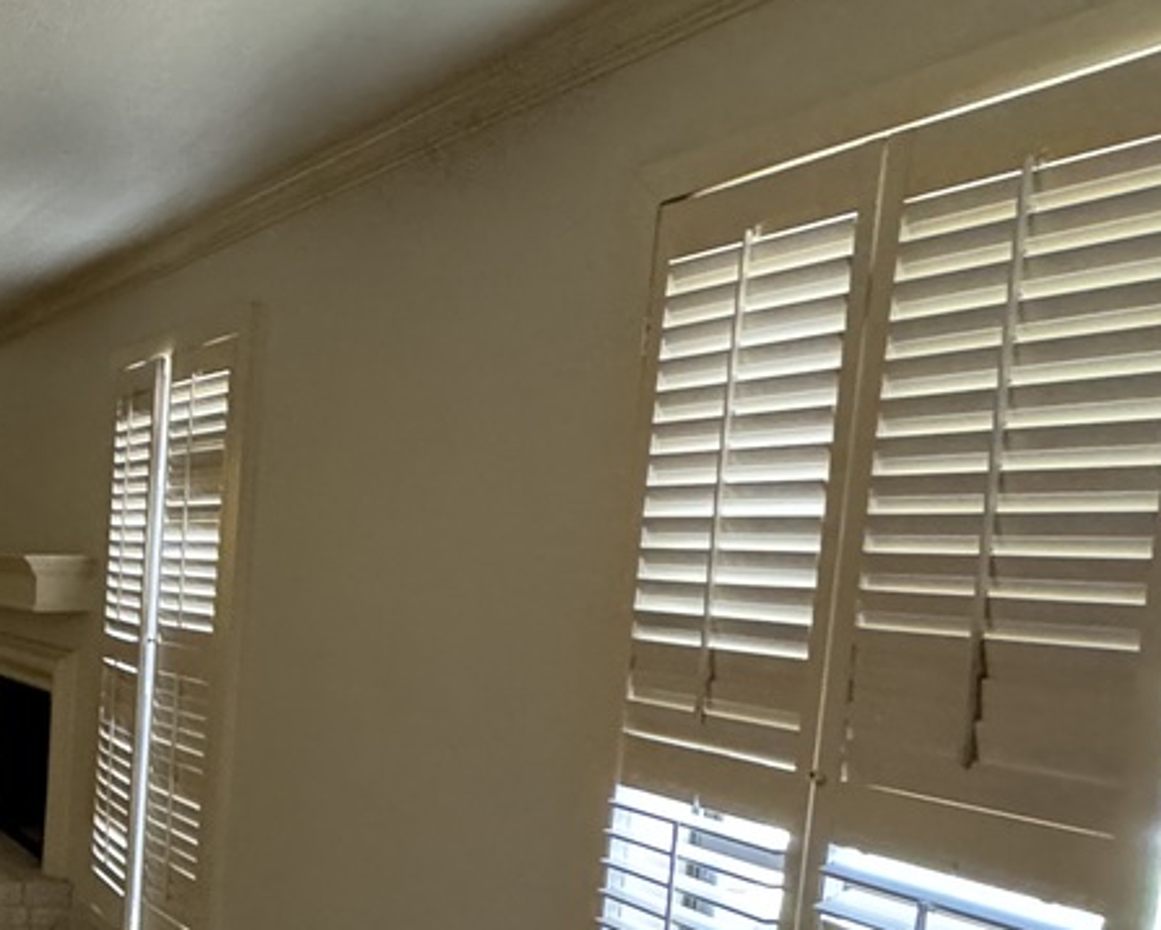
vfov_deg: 33.6
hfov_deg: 30.6
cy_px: 681
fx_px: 1513
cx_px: -431
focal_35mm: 44
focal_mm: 2.22
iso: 800
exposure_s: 1/60
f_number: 2.2
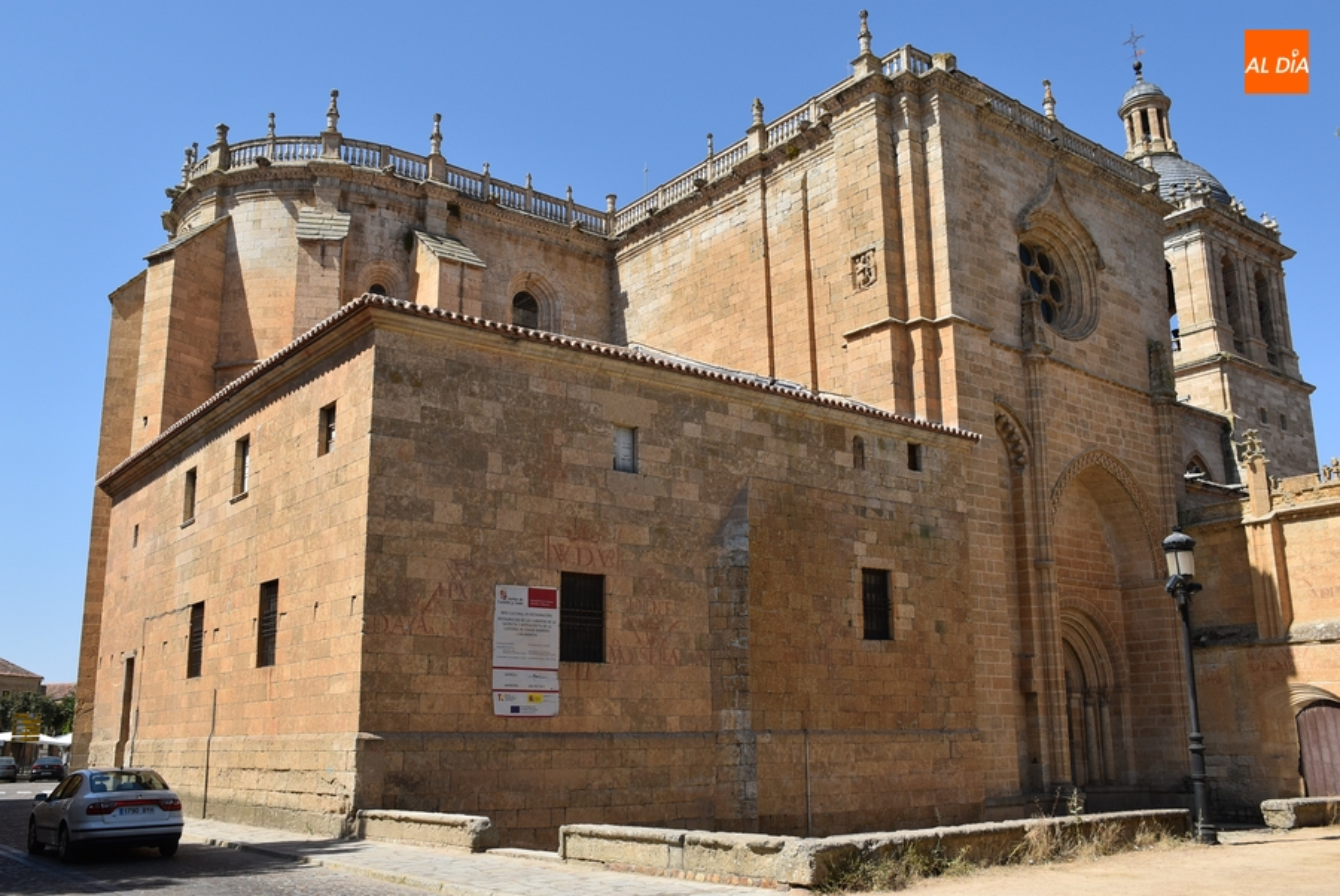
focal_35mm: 33
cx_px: 670
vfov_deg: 40.1
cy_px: 448
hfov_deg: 57.2
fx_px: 1229
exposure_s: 1/320
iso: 200
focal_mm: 22
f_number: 9
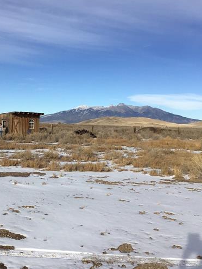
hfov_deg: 30.1
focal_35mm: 48
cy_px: 136
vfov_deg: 39.7
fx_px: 373
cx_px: 70
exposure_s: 1/1733
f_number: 2.4
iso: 25
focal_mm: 3.3
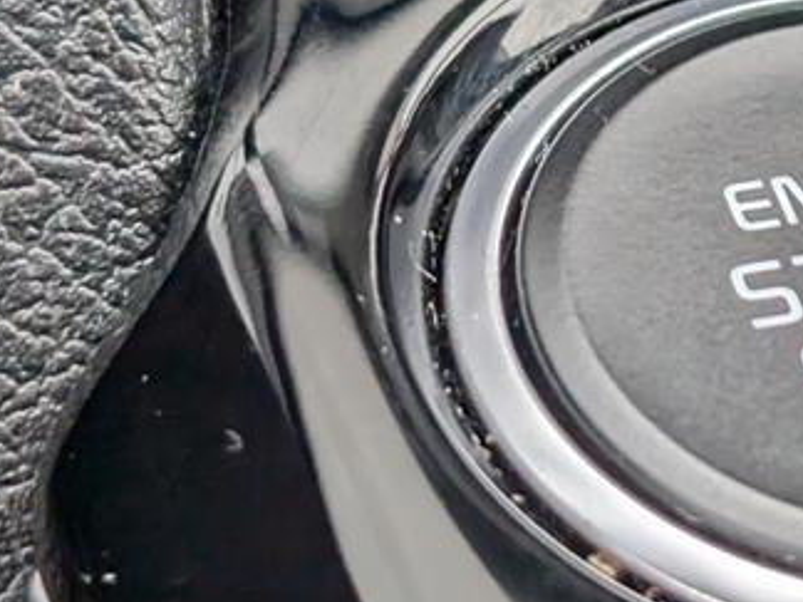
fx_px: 3596
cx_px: 776
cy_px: 191
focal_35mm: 155
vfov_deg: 9.6
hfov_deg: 12.6
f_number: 1.68
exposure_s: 1/714
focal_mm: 6.9
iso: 183
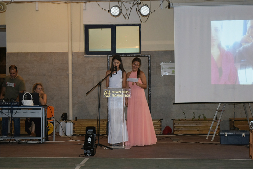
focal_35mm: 82
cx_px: 126
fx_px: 580
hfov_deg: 24.6
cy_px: 84
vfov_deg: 16.6
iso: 2000
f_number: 5.6
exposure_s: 1/60
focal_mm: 55
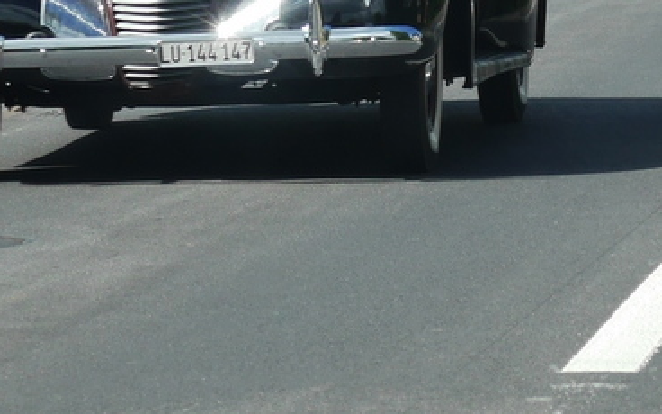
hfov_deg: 8.6
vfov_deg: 5.4
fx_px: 4366
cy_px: -177
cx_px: 76
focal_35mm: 242
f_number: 8
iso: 160
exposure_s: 1/250
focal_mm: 42
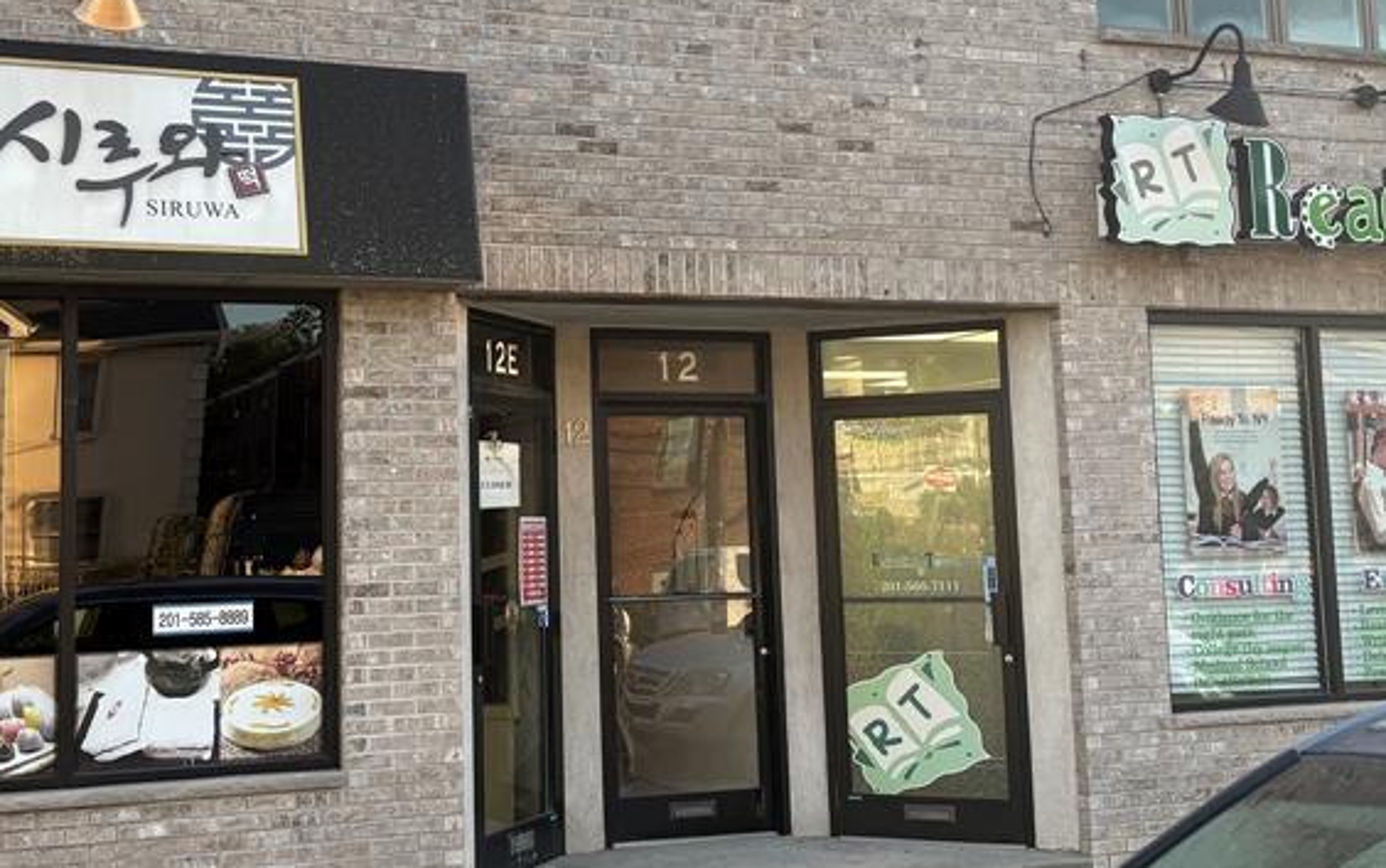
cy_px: 300
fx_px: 1889
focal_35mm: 50
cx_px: 531
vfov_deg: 25.7
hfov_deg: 40.0
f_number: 1.6
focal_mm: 5.96
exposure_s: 1/441
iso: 64
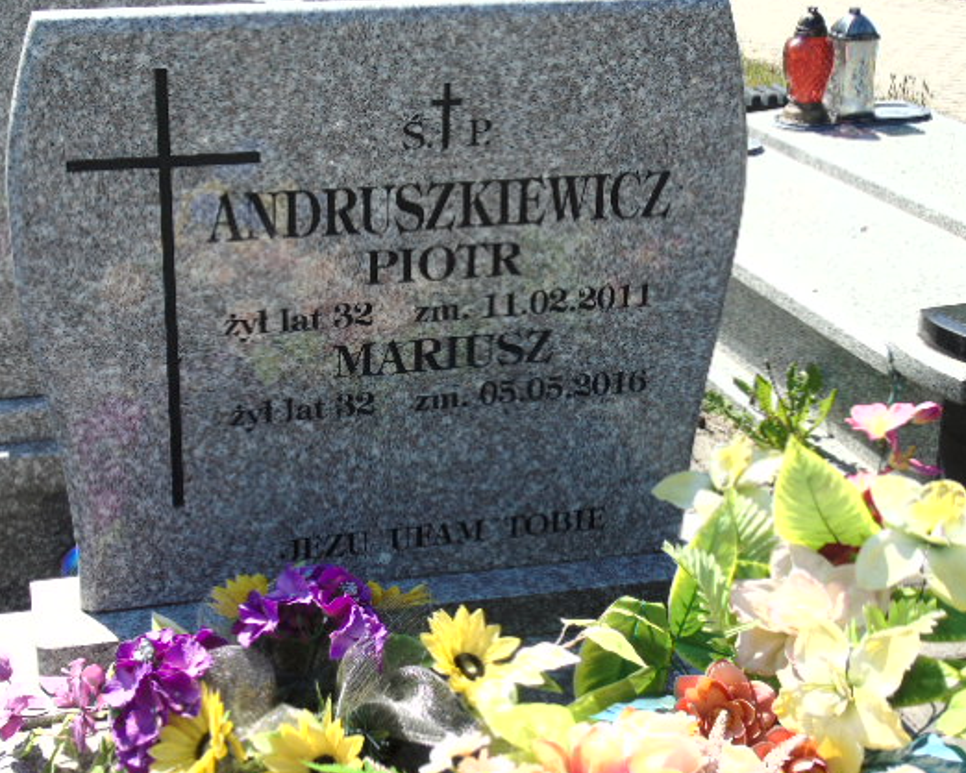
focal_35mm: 55
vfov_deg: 27.6
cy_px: 372
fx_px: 1573
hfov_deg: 34.0
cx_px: 383
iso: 80
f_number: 4.1
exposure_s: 1/400
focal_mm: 8.2
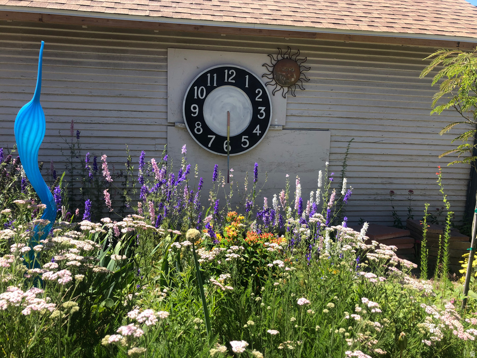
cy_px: 179
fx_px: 386
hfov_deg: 63.4
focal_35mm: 28
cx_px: 238
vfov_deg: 49.7
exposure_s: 1/899
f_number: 1.8
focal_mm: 3.99
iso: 20
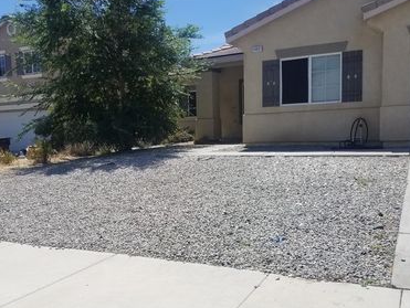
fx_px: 415
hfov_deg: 52.3
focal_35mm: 35
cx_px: 170
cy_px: 155
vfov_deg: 40.8
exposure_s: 1/2864
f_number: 1.7
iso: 50
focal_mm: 4.25
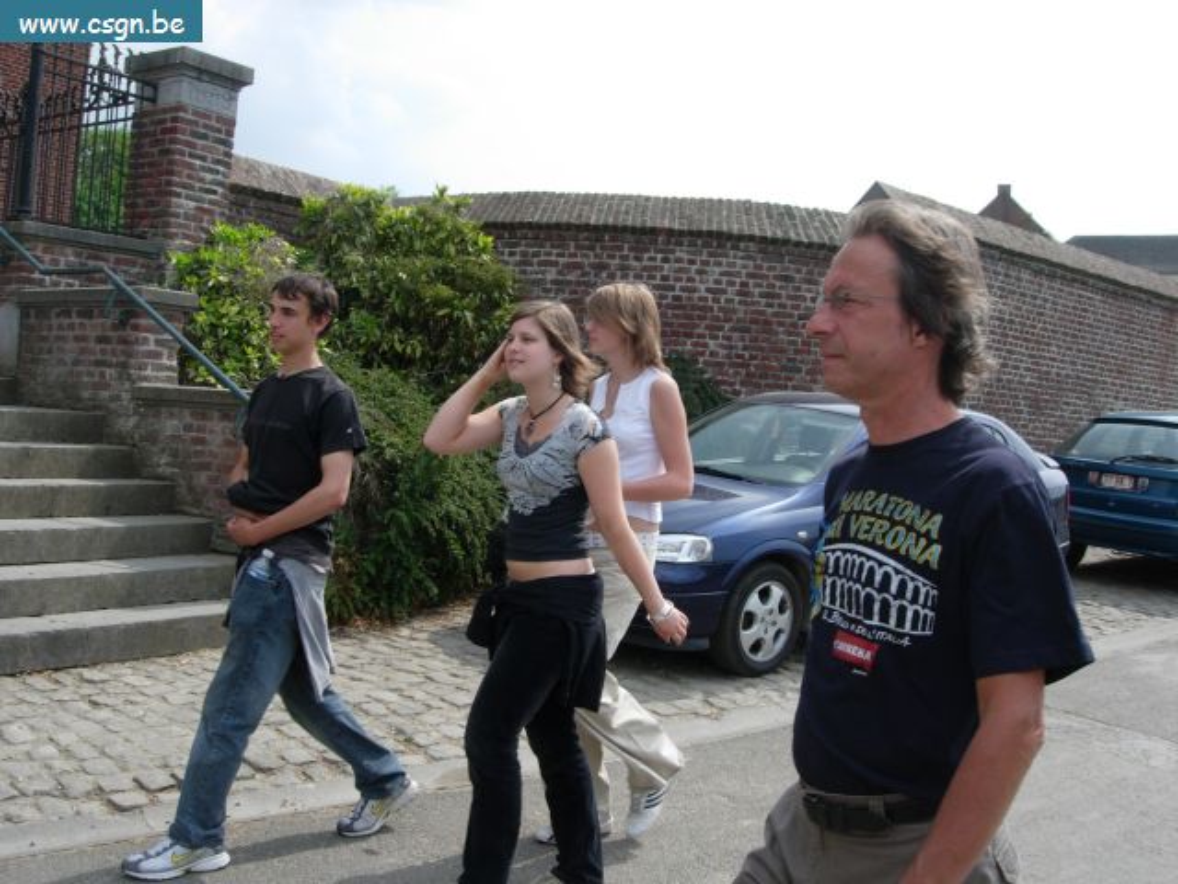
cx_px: 589
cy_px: 442
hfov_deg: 49.0
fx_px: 1293
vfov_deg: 37.7
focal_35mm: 38
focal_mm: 7.8
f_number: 4.8
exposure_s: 1/470
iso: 64
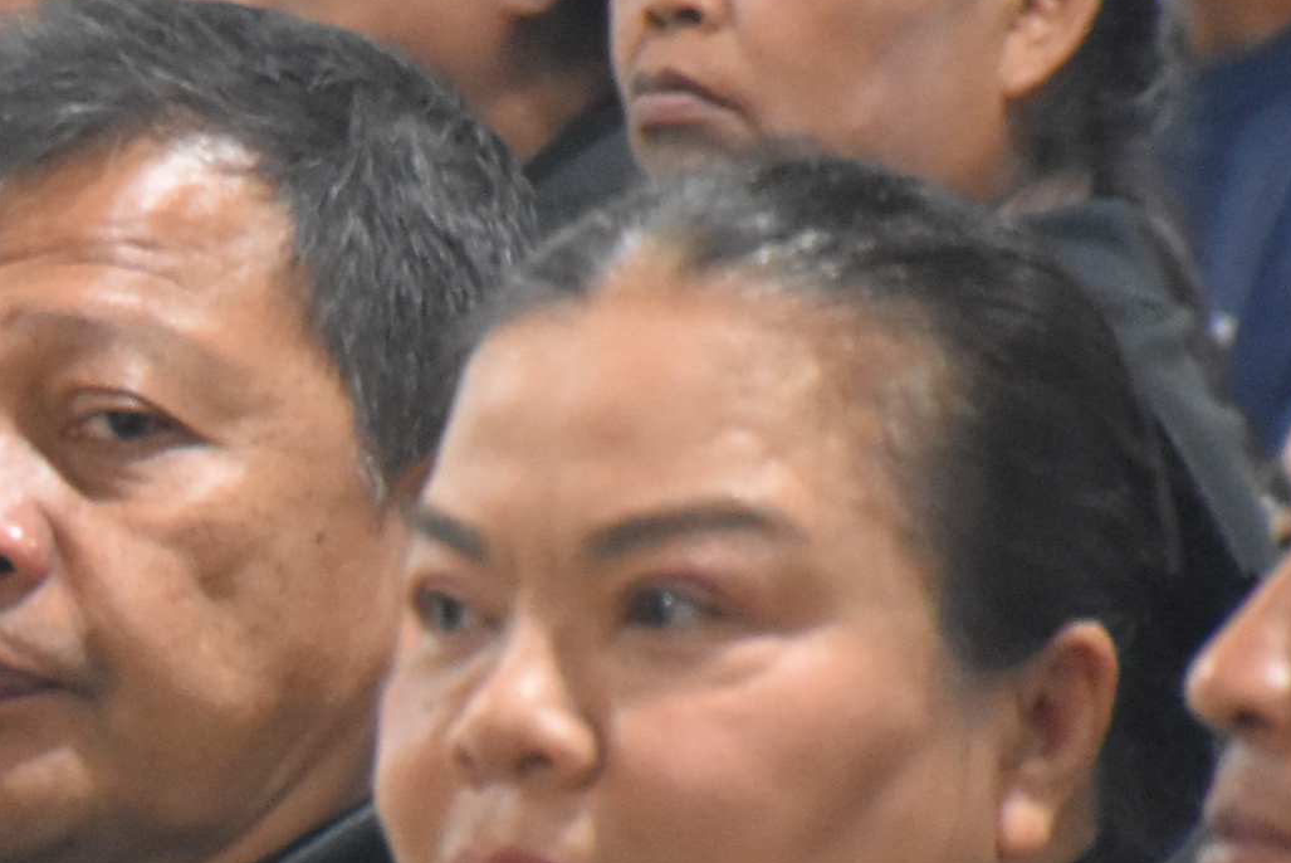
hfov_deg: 2.2
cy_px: 683
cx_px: -656
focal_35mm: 919
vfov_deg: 1.5
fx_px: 32974
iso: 3200
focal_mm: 140
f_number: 5.6
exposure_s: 1/50
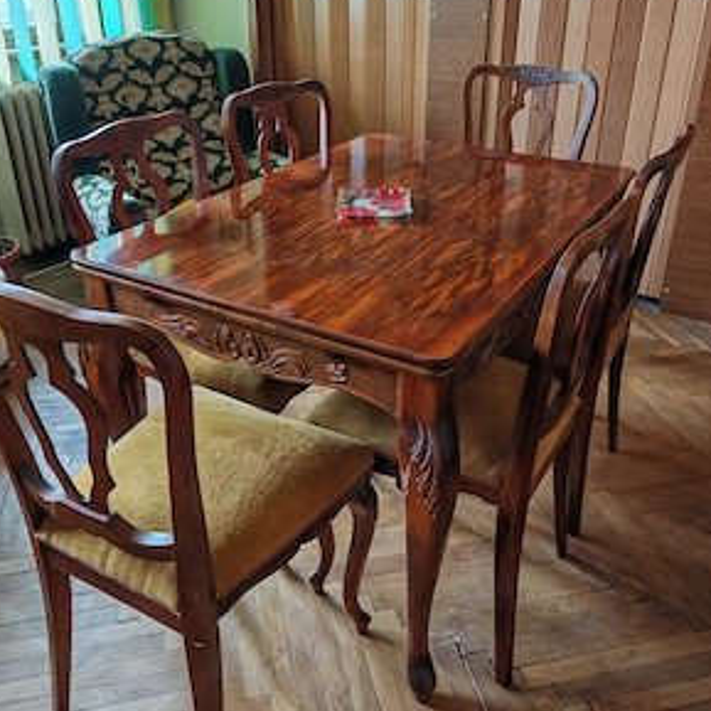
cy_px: 298
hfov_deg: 49.7
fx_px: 767
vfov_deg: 49.5
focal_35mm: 33
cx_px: 349
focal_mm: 6.67
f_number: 1.9
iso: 250
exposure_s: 1/33
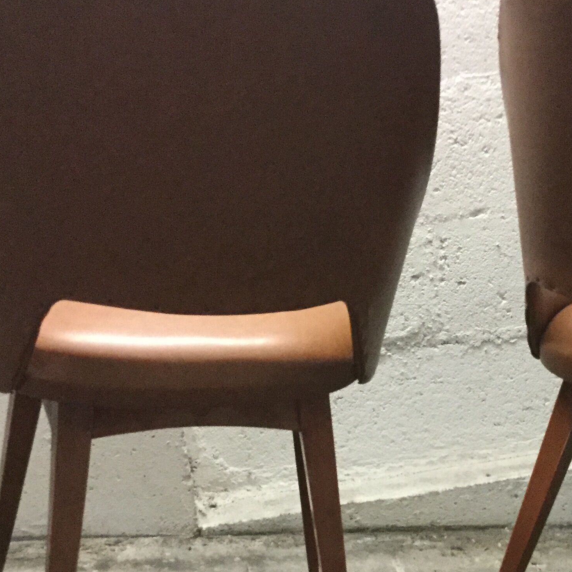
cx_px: 410
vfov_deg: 27.8
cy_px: 412
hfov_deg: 27.9
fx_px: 1140
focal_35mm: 61
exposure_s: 1/17
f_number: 2.4
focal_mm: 3.3
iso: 250
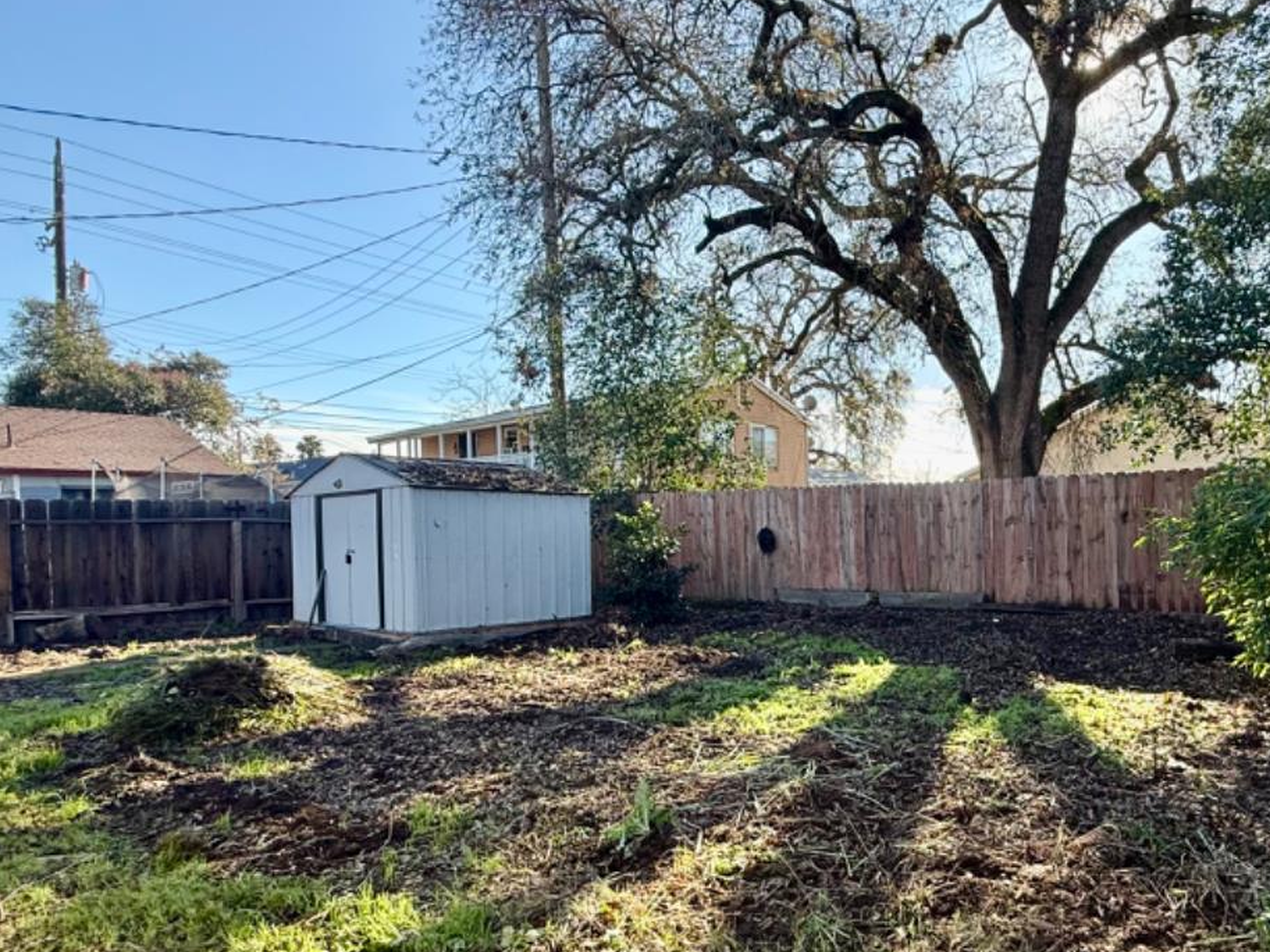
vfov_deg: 58.5
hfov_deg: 71.6
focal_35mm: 23
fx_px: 844
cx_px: 854
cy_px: 559
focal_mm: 2.22
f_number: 2.2
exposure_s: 1/297
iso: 64
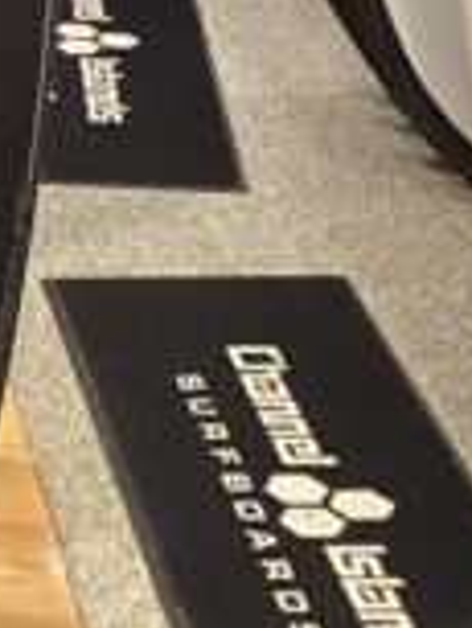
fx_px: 2941
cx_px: -345
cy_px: -476
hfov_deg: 8.8
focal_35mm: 162
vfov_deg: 11.4
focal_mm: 3.3
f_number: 2.4
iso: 250
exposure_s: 1/60
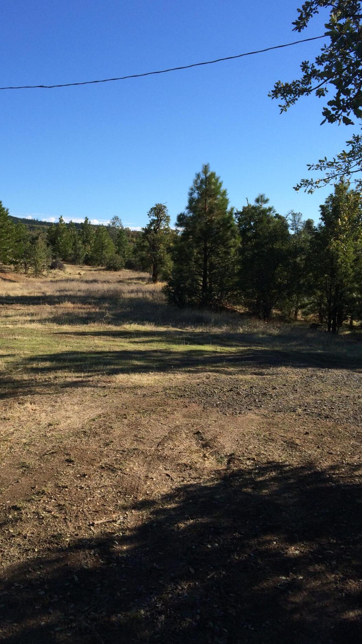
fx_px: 580
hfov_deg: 34.4
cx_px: 125
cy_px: 302
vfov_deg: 58.0
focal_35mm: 34
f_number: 2.2
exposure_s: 1/1466
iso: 32
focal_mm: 4.15
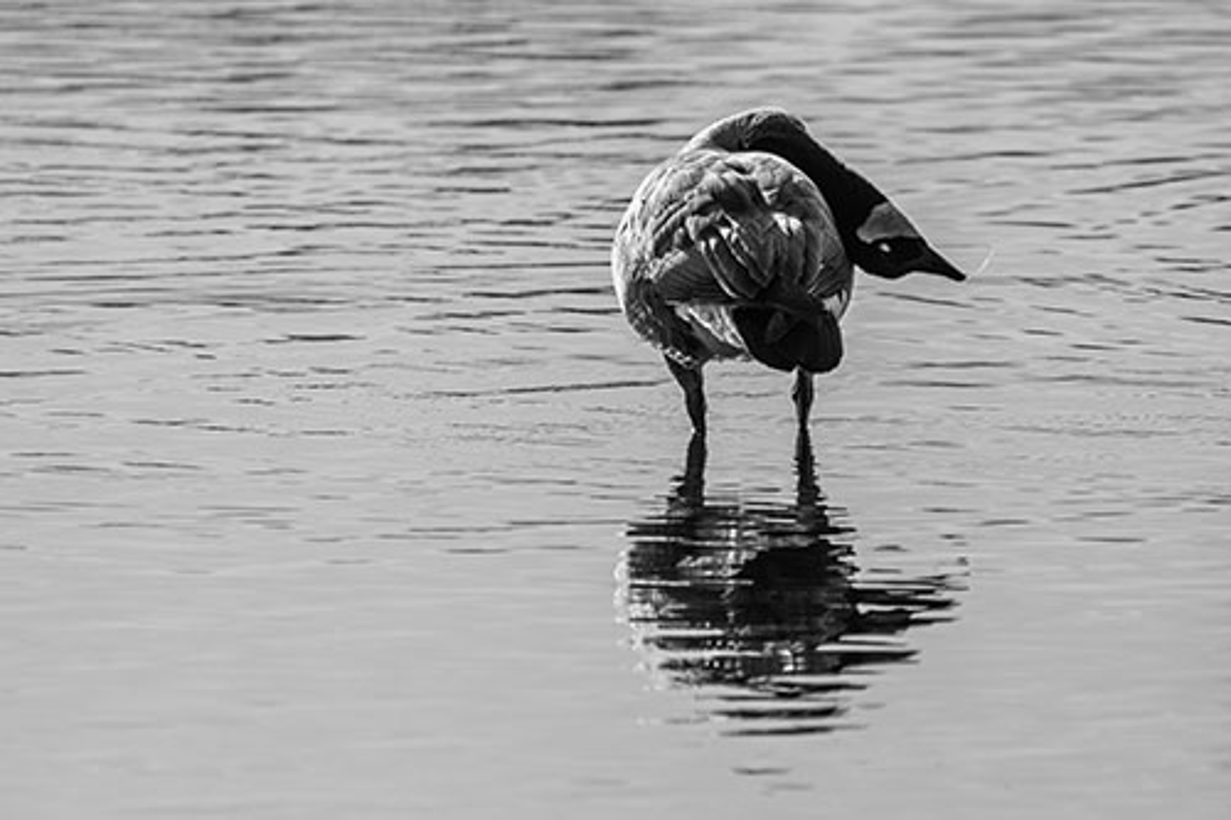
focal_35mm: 700
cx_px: 616
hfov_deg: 2.9
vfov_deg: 2.0
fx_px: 23927
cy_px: 410
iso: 1250
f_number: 11
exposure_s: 1/2000
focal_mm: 700
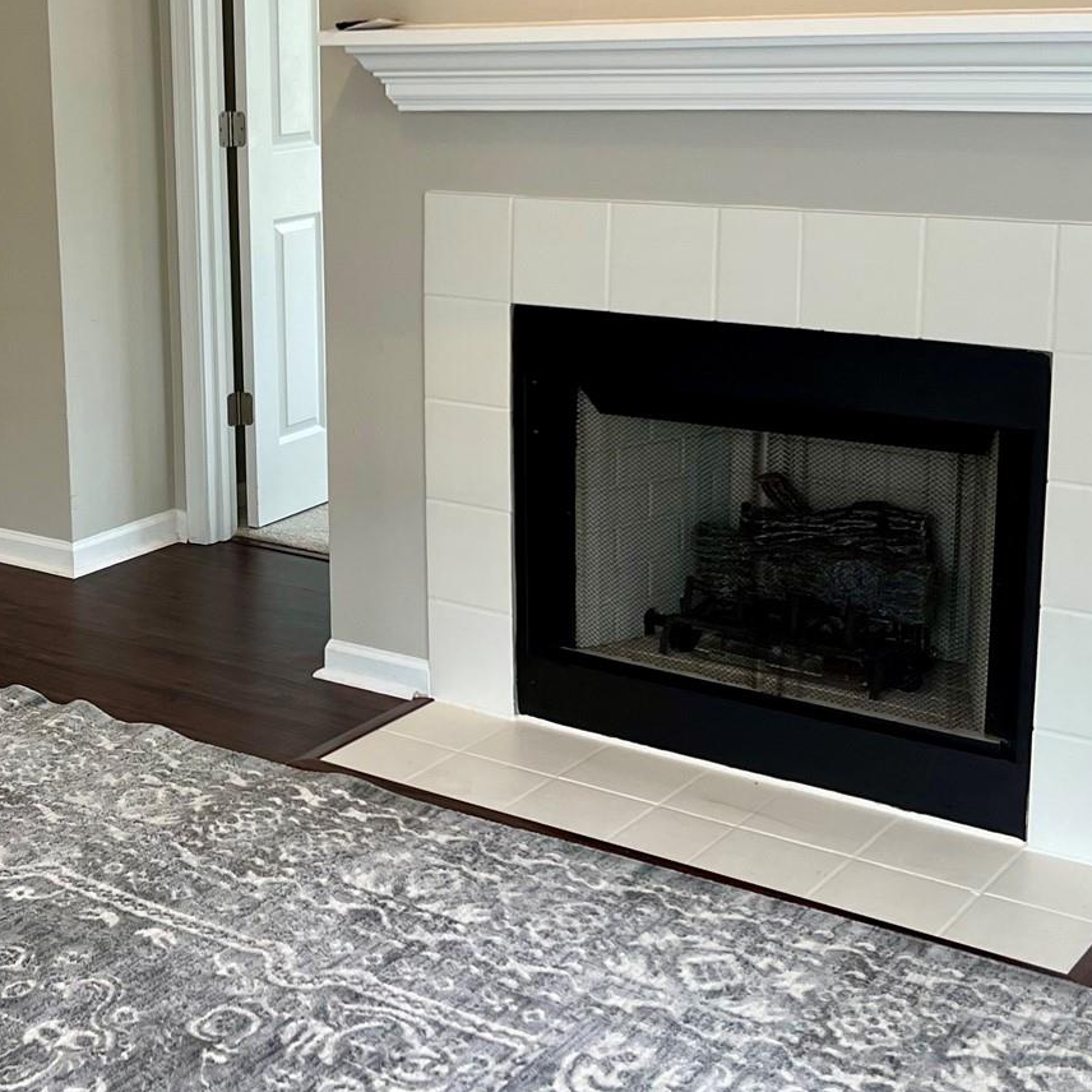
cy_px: 342
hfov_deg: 30.4
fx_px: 1963
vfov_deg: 30.8
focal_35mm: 55
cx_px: 232
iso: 125
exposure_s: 1/120
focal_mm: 5.7
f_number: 1.5
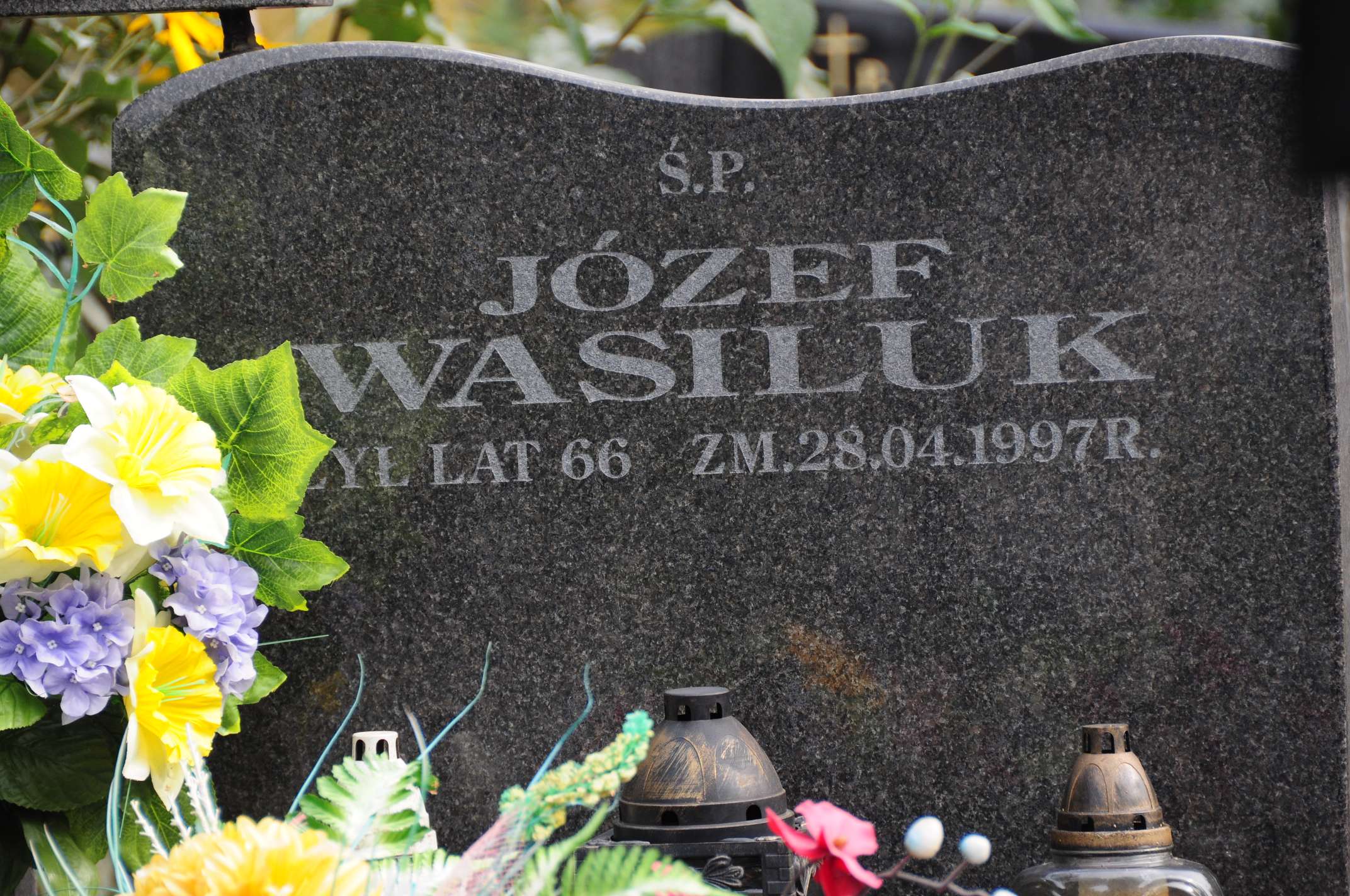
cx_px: 675
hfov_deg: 6.9
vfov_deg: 4.6
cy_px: 448
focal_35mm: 300
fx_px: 11236
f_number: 5.6
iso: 250
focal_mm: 200
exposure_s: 1/200
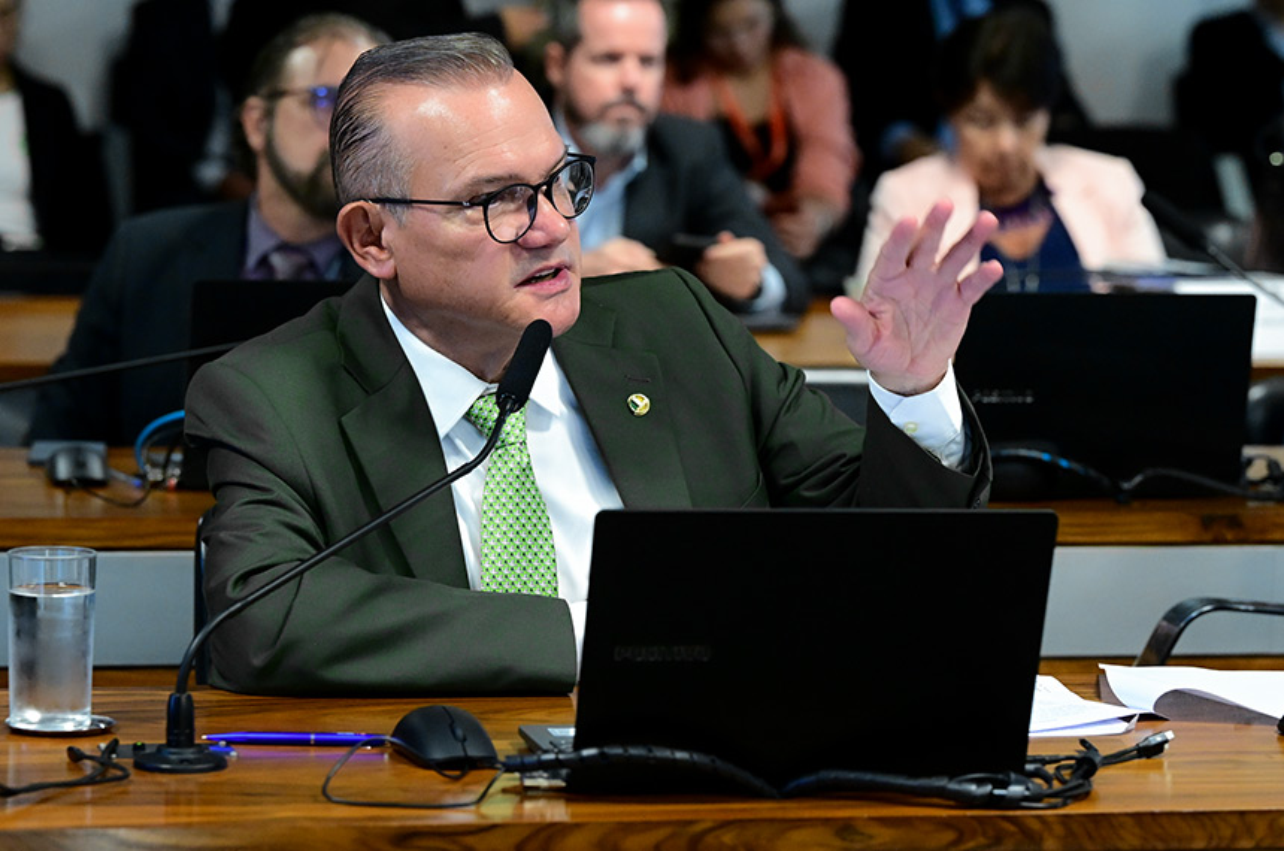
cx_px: 642
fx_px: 4628
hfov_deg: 15.8
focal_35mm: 130
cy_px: 426
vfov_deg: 10.5
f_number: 3.5
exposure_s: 1/200
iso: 4000
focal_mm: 87
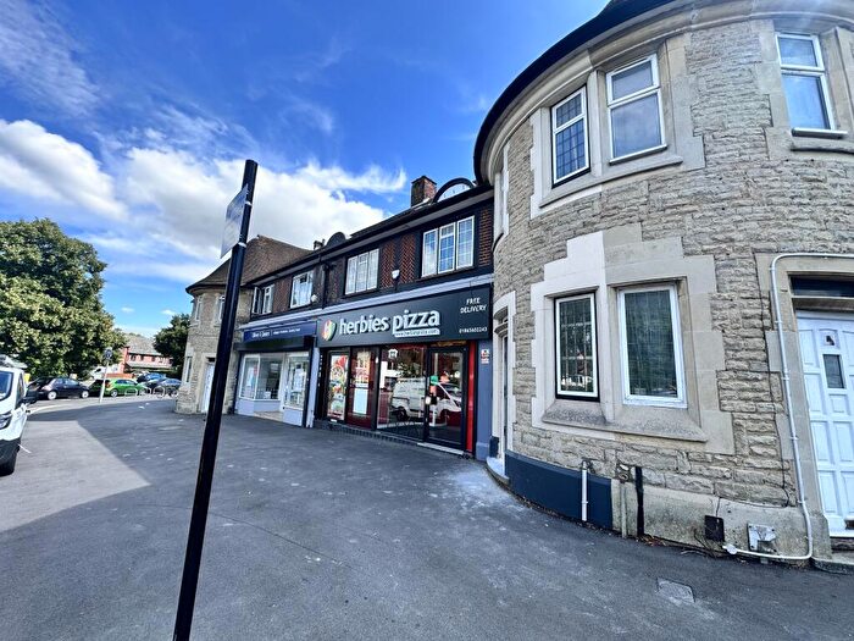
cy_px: 320
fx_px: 345
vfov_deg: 85.7
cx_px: 427
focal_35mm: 14
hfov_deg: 102.1
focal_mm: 2.22
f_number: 2.2
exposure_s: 1/550
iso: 40
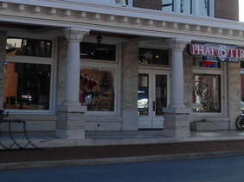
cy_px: -50
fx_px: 620
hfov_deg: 22.3
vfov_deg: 16.0
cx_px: 103
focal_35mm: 88
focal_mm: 5.6
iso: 80
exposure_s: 1/640
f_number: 3
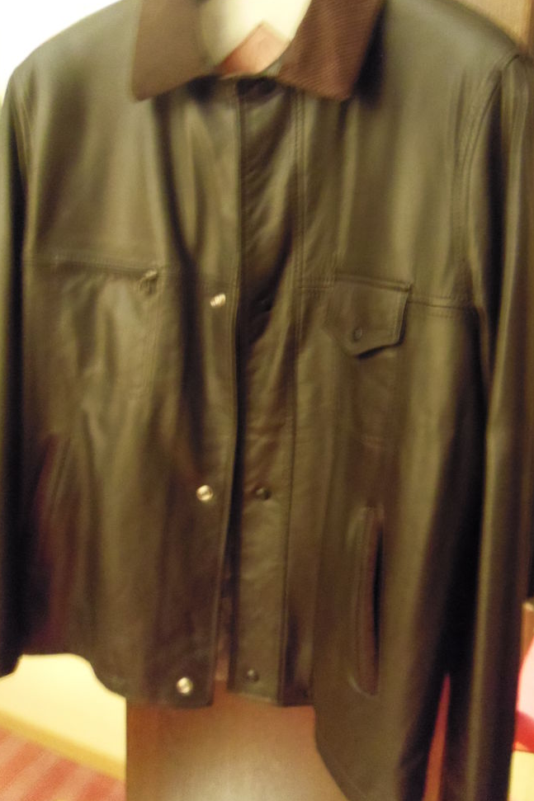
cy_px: 403
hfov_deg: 43.5
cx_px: 307
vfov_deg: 61.9
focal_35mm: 30
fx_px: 668
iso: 800
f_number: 3.9
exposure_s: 1/4
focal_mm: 5
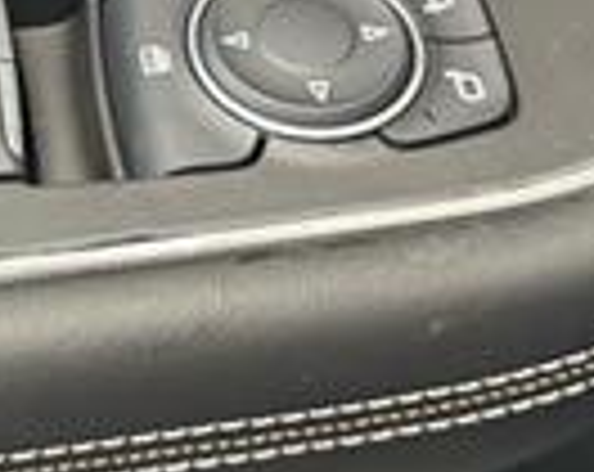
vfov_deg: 13.0
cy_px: -157
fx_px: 2000
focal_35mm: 114
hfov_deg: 16.3
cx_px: -94
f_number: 1.78
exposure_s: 1/40
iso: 640
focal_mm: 6.76
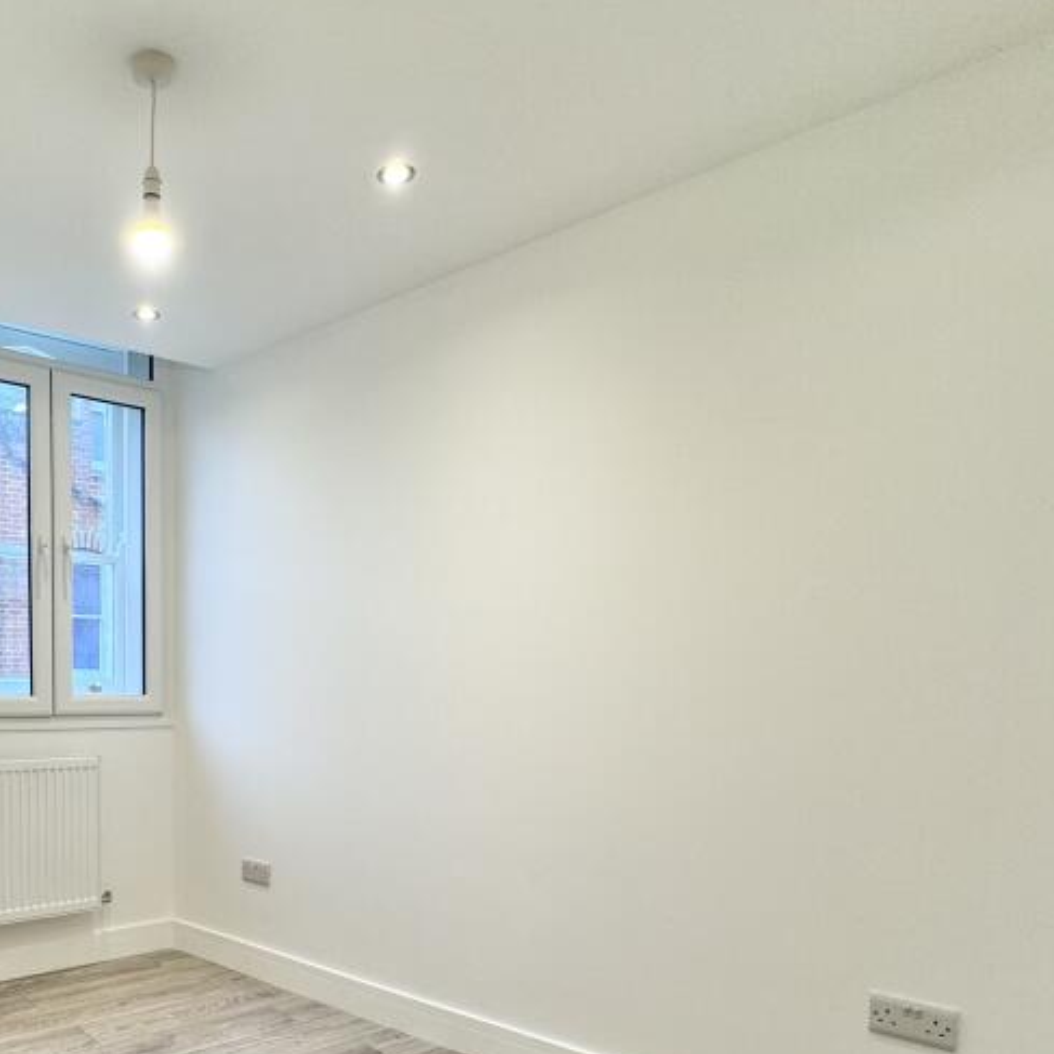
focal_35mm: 26
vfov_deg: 58.9
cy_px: 738
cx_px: 240
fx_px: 896
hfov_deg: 57.3
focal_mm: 2.22
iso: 64
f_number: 2.2
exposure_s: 1/100
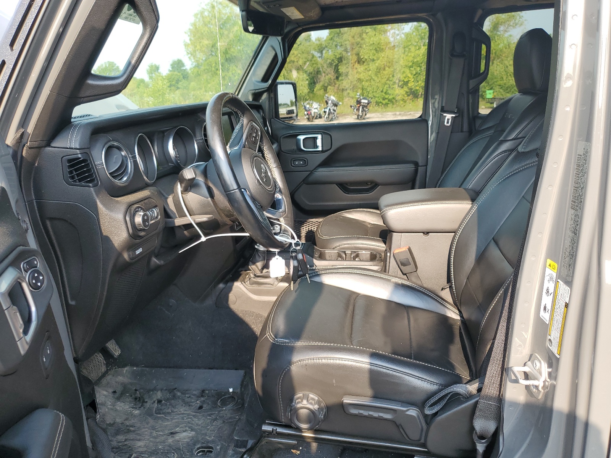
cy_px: 229
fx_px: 459
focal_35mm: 26
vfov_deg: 53.1
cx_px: 306
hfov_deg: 67.3
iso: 50
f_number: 1.5
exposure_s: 1/385
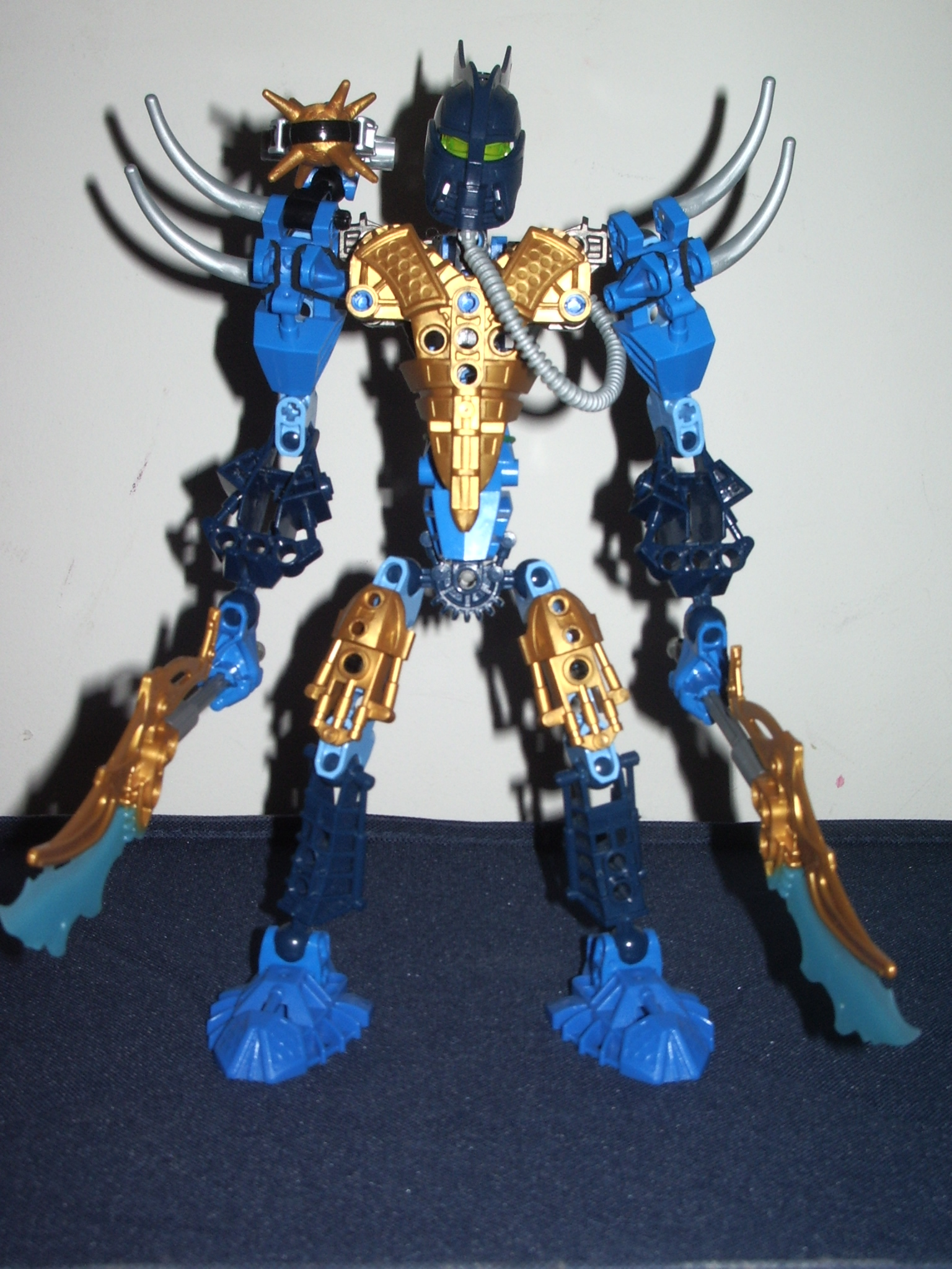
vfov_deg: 38.9
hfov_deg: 29.7
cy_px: 634
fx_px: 1797
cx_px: 476
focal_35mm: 49
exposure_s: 1/50
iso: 100
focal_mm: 8.2
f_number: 5
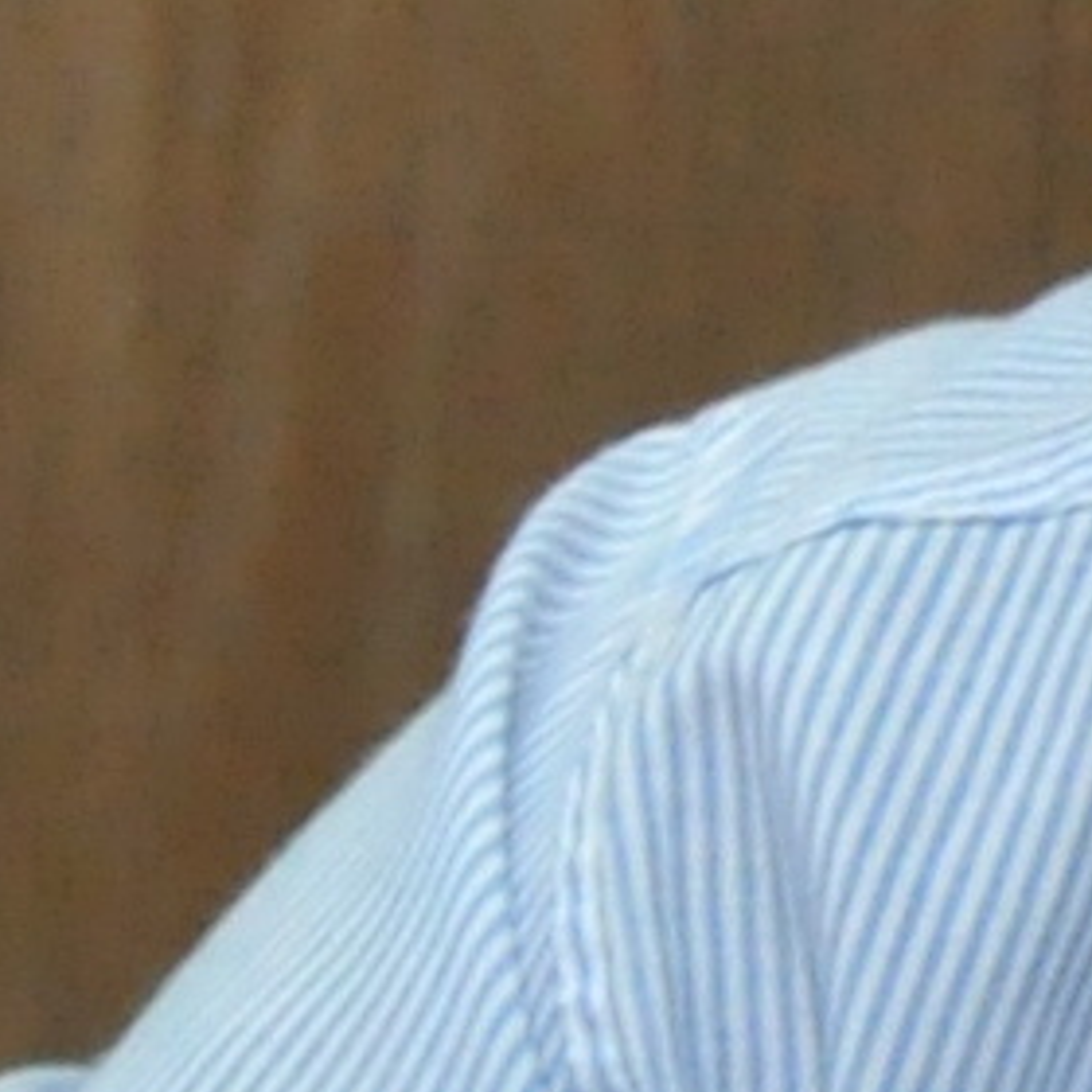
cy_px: -690
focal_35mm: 917
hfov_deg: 1.9
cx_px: 2461
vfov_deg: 1.9
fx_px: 32725
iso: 800
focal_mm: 105
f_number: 5.6
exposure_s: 1/60
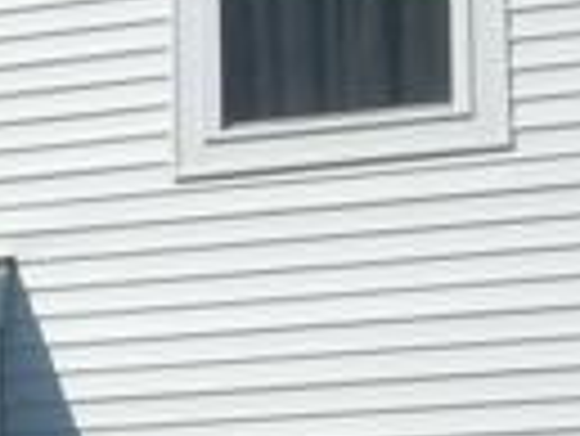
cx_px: -683
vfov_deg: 6.4
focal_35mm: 232
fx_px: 3891
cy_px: 539
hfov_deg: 8.0
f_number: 4.8
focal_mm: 5.4
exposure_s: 1/2000
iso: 125
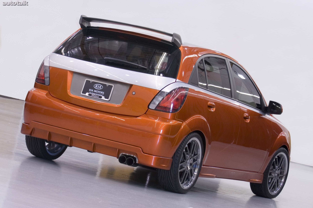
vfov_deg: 9.9
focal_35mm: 138
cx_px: 156
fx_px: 1199
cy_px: 104
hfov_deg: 14.9
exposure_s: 1/1.67
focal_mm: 92
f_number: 13
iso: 200
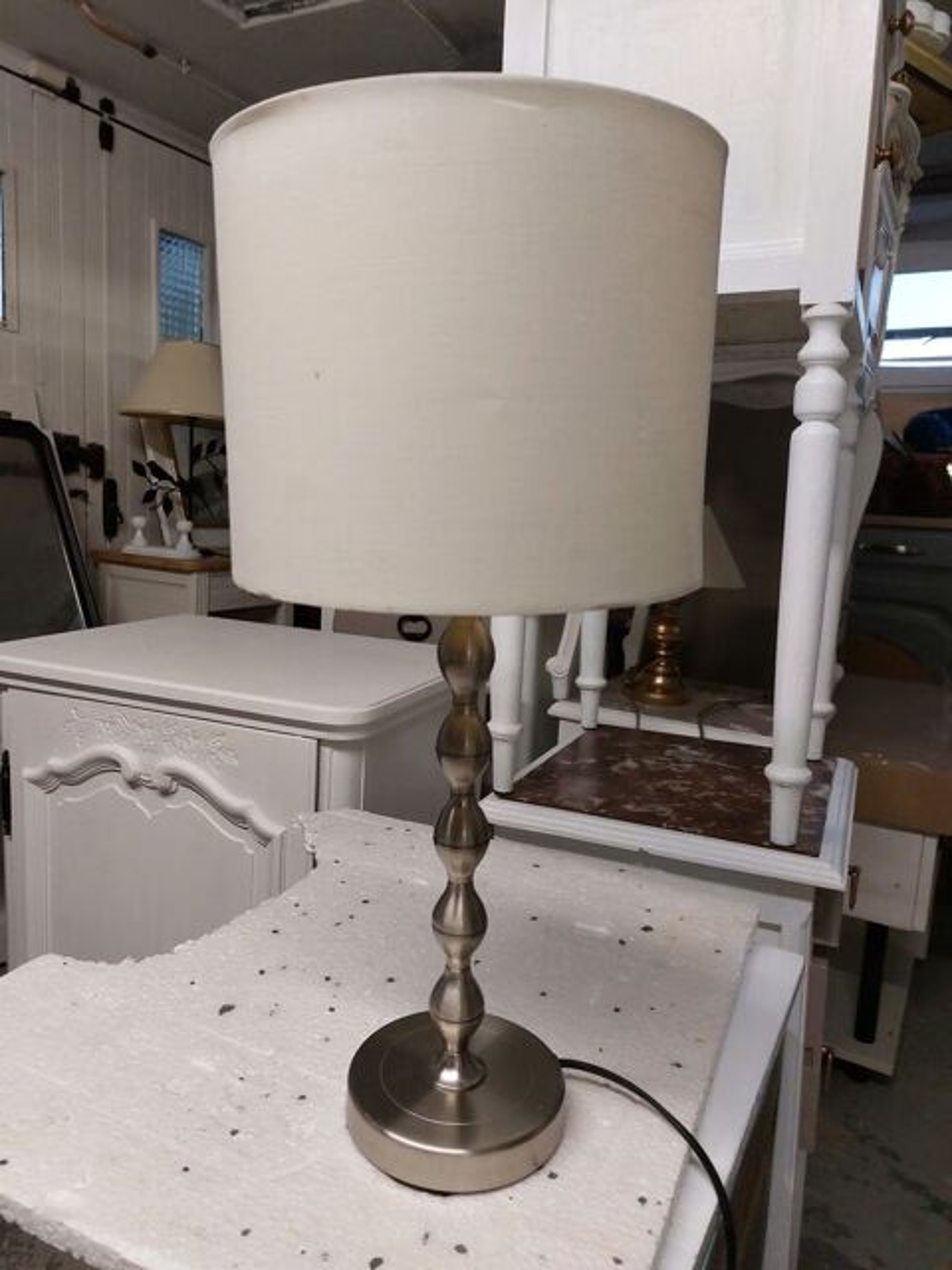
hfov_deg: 54.9
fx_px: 917
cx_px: 476
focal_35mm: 25
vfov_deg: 69.4
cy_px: 635
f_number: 1.8
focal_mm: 5.23
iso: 250
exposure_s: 1/100
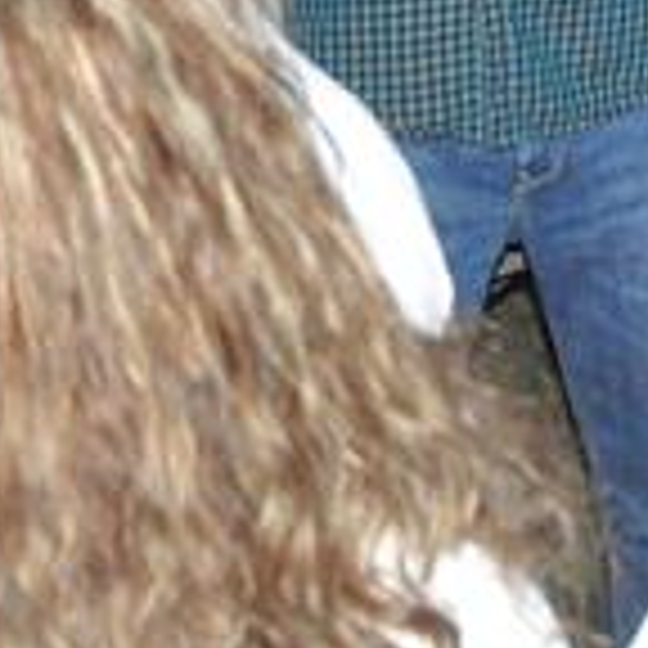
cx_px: 333
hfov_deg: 9.7
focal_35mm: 180
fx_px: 3812
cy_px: -614
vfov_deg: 9.2
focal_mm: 24
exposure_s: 1/60
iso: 3200
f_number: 5.6
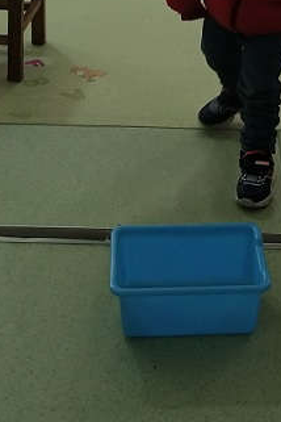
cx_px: 199
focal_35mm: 94
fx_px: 1100
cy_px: -120
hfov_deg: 14.5
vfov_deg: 20.0
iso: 319
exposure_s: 1/50
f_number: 1.8
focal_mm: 3.95
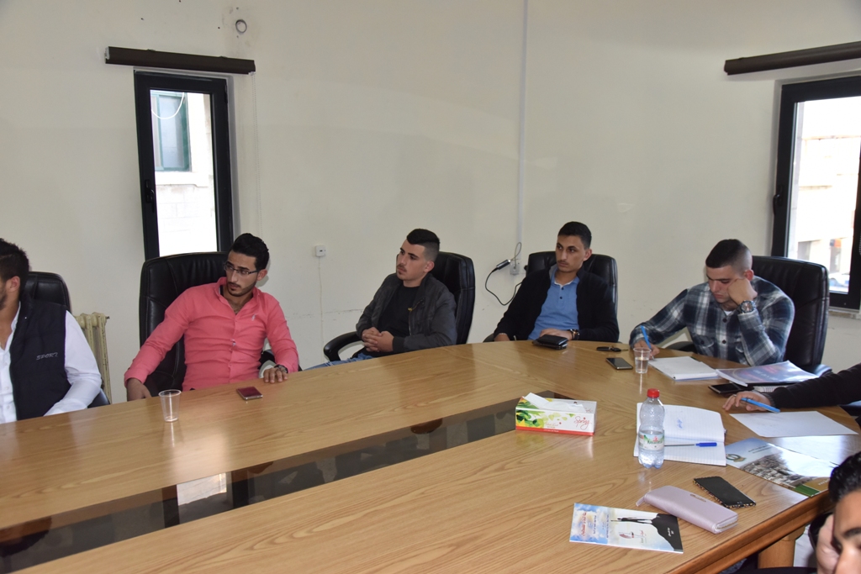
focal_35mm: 30
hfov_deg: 61.9
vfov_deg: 43.6
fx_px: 718
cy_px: 287
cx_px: 430
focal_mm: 30
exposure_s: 1/250
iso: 1600
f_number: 6.3
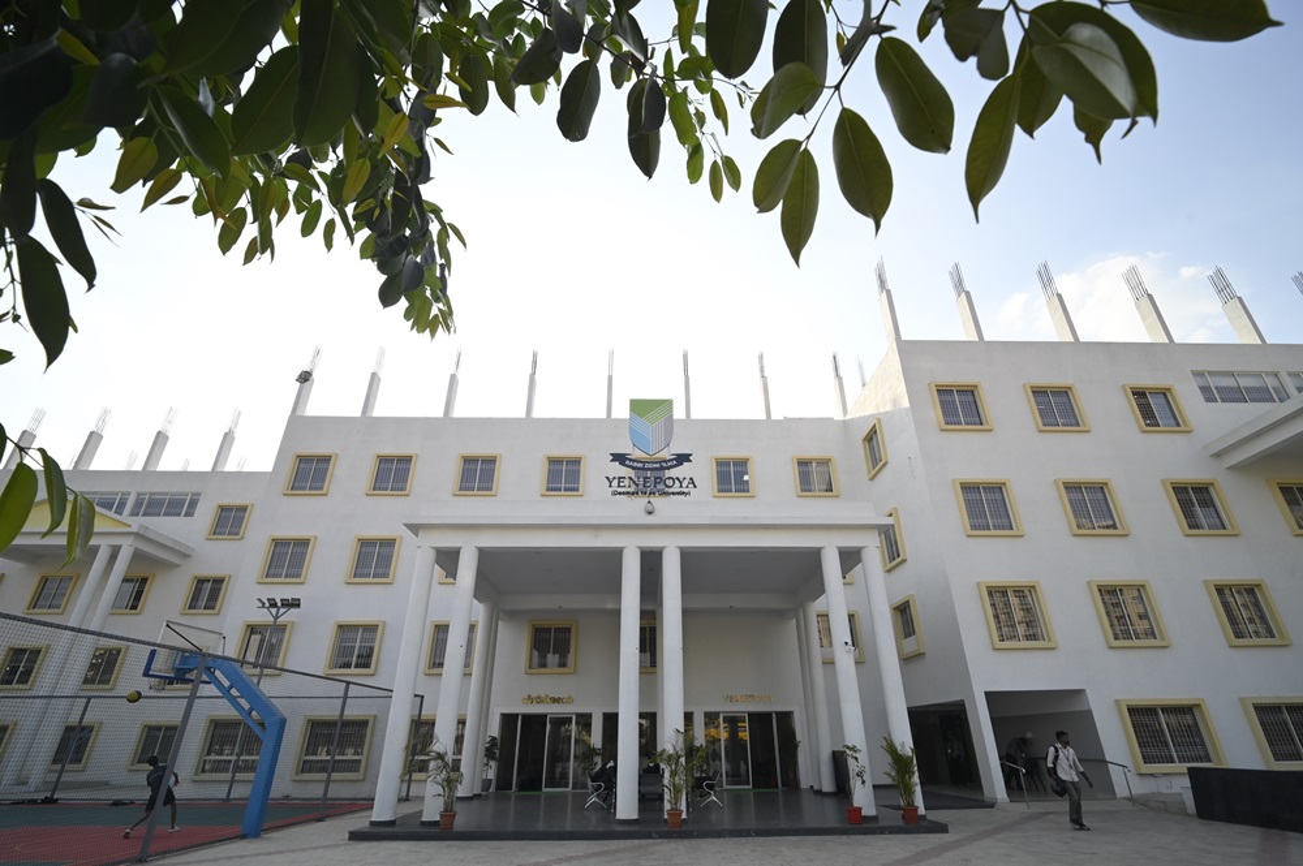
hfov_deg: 96.8
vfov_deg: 73.6
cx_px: 652
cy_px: 433
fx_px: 579
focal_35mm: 16
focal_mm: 16
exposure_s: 1/640
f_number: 8
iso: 500
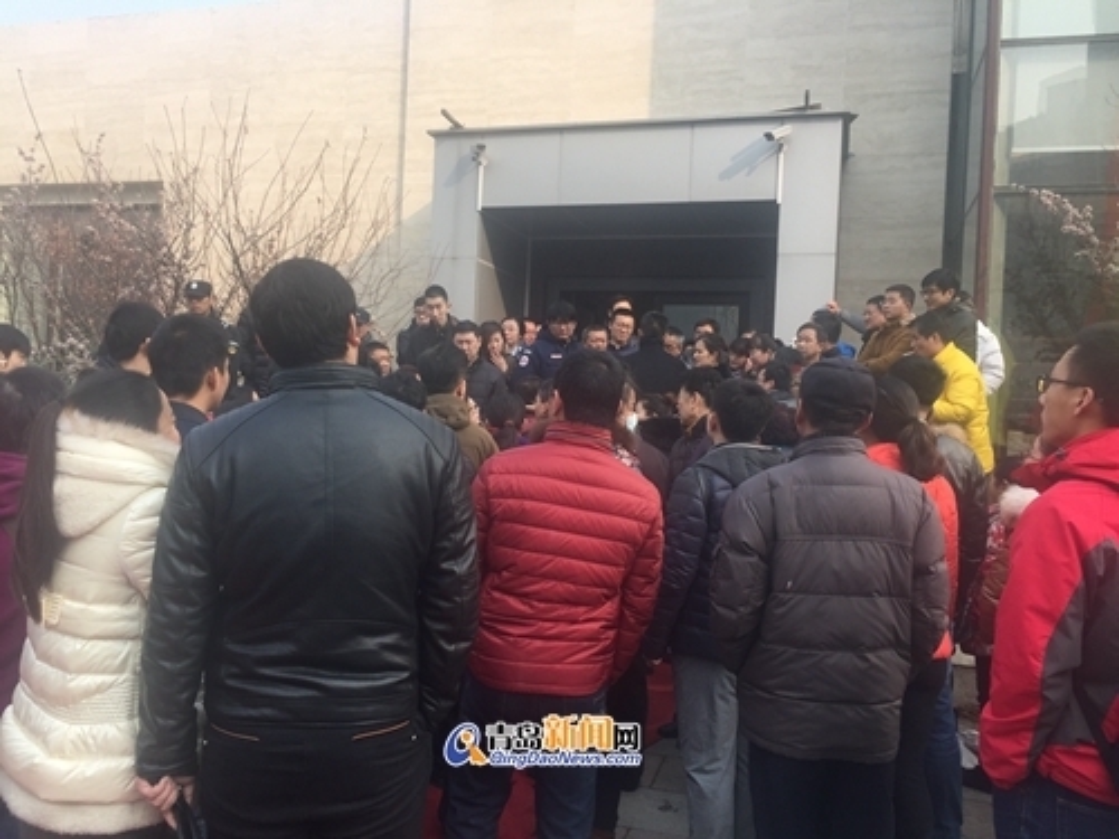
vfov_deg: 48.2
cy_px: 420
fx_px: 937
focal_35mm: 29
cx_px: 560
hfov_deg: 61.7
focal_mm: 4.15
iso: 32
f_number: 2.2
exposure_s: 1/549
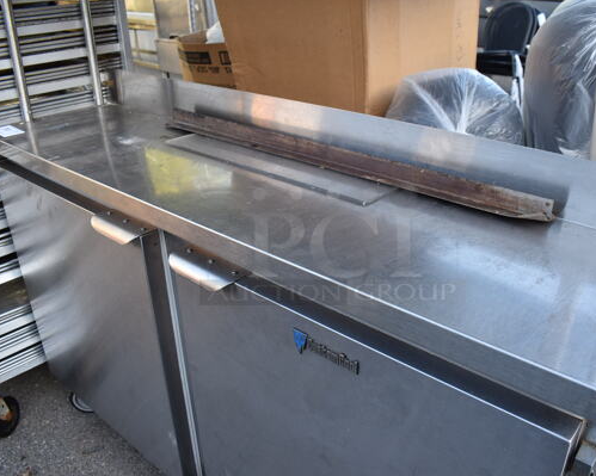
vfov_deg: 47.1
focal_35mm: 31
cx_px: 333
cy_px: 242
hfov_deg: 57.0
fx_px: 547
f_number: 5.6
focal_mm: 18
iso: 320
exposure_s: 1/125
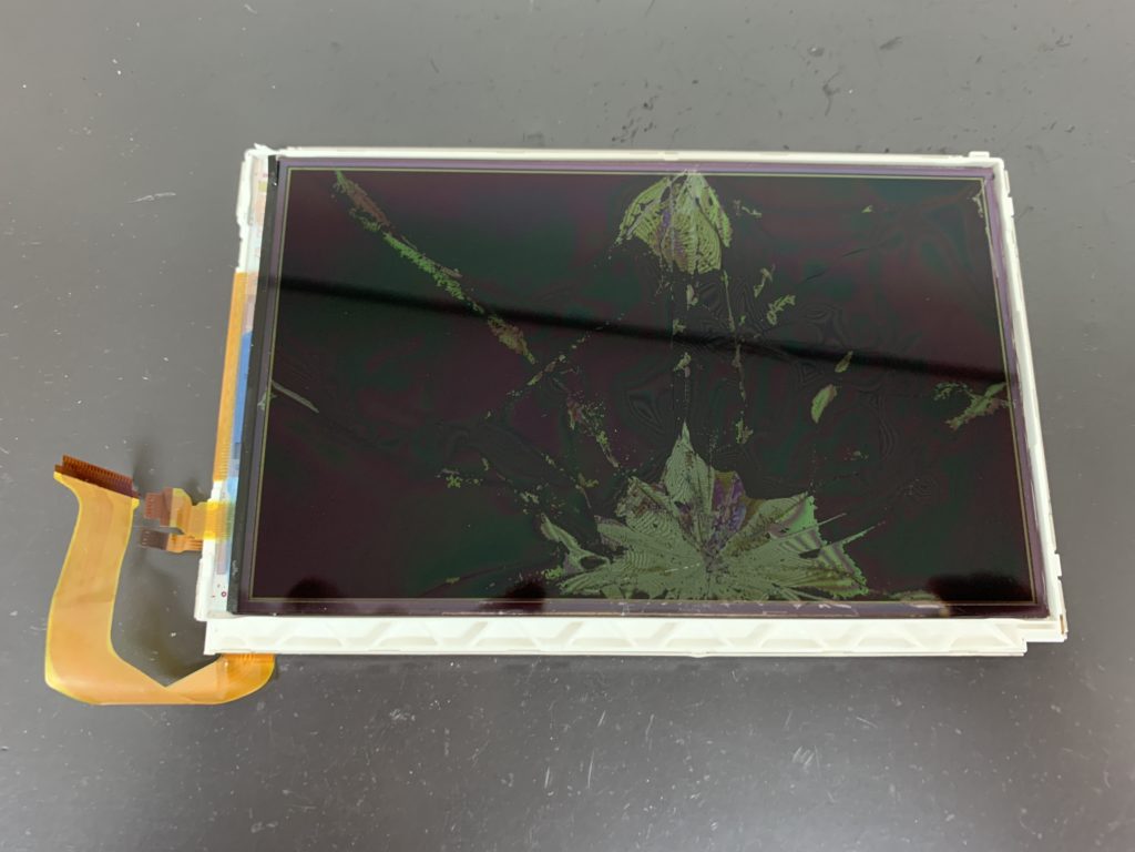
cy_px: 426
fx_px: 852
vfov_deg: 53.1
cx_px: 568
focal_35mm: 26
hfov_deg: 67.3
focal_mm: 4.25
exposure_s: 1/30
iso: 400
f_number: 1.8
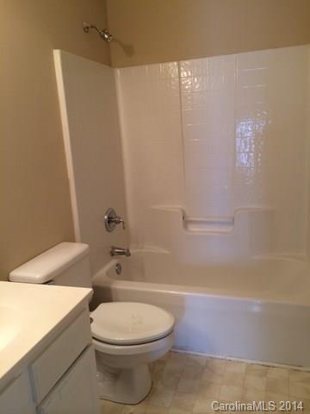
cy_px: 207
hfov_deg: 46.8
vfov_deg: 60.0
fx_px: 358
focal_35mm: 30
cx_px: 155
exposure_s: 1/30
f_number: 2.2
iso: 80
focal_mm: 4.12
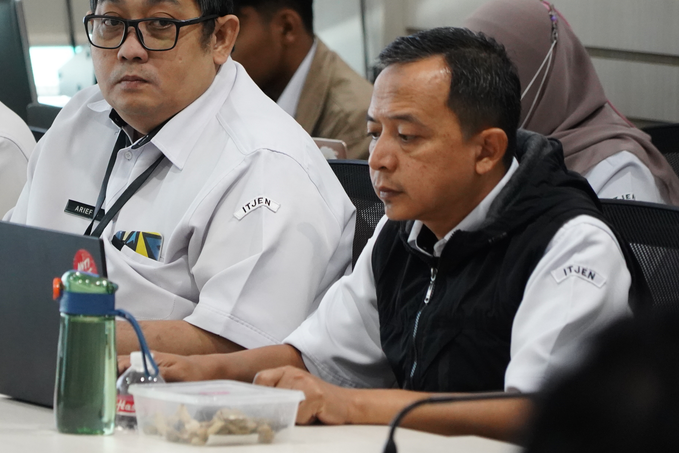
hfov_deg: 6.2
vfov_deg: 4.1
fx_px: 6299
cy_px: 112
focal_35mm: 334
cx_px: 185
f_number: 6.3
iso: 6400
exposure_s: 1/160
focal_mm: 205
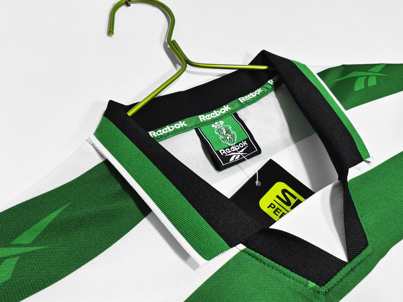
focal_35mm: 23
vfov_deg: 58.9
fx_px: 268
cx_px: 202
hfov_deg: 73.9
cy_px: 151
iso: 365
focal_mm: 2.59
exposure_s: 1/50
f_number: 2.2
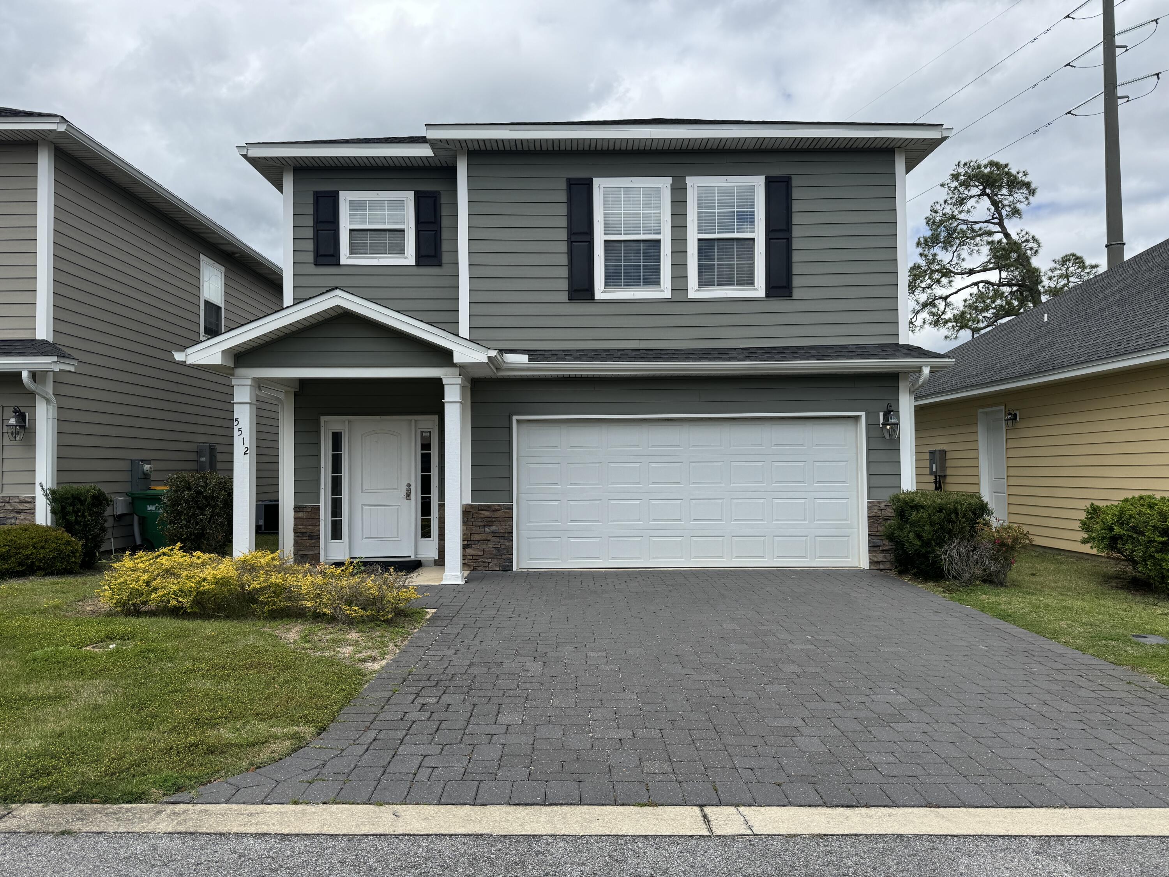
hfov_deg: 71.6
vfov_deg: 56.8
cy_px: 438
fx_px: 810
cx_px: 584
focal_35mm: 24
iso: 80
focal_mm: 6.76
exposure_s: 1/4950
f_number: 1.78
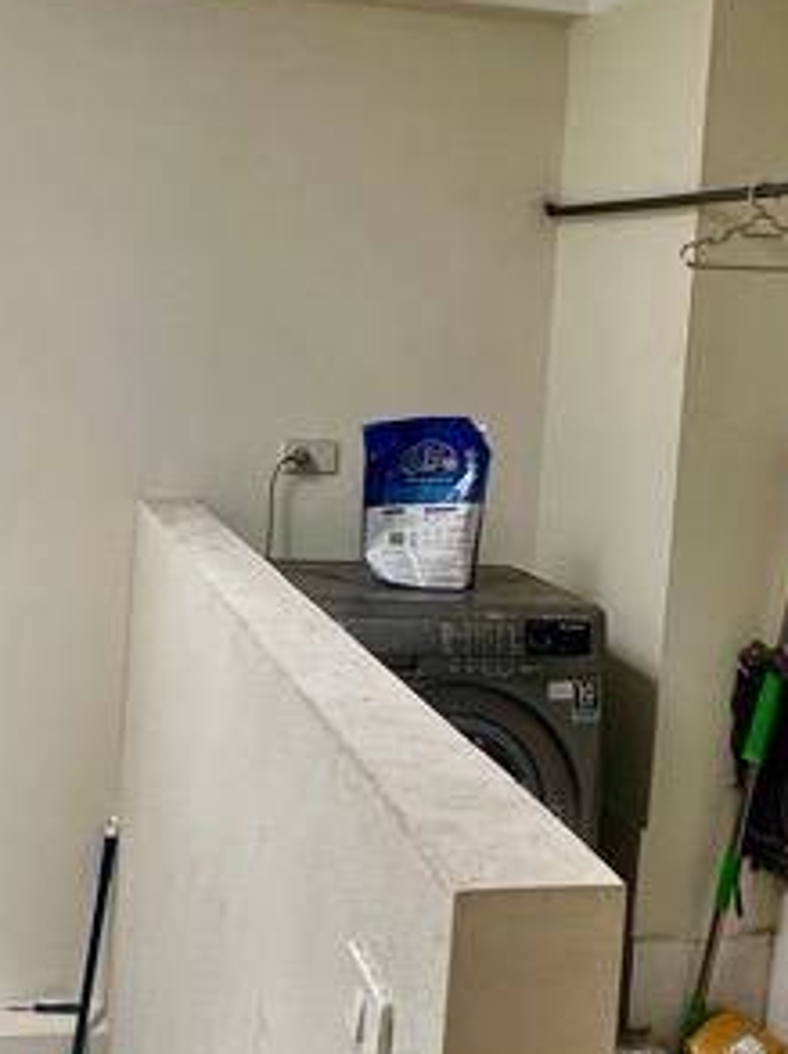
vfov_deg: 38.8
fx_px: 1491
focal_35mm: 49
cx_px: 248
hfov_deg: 29.4
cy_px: 414
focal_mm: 2.22
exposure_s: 1/99
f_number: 2.2
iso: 160
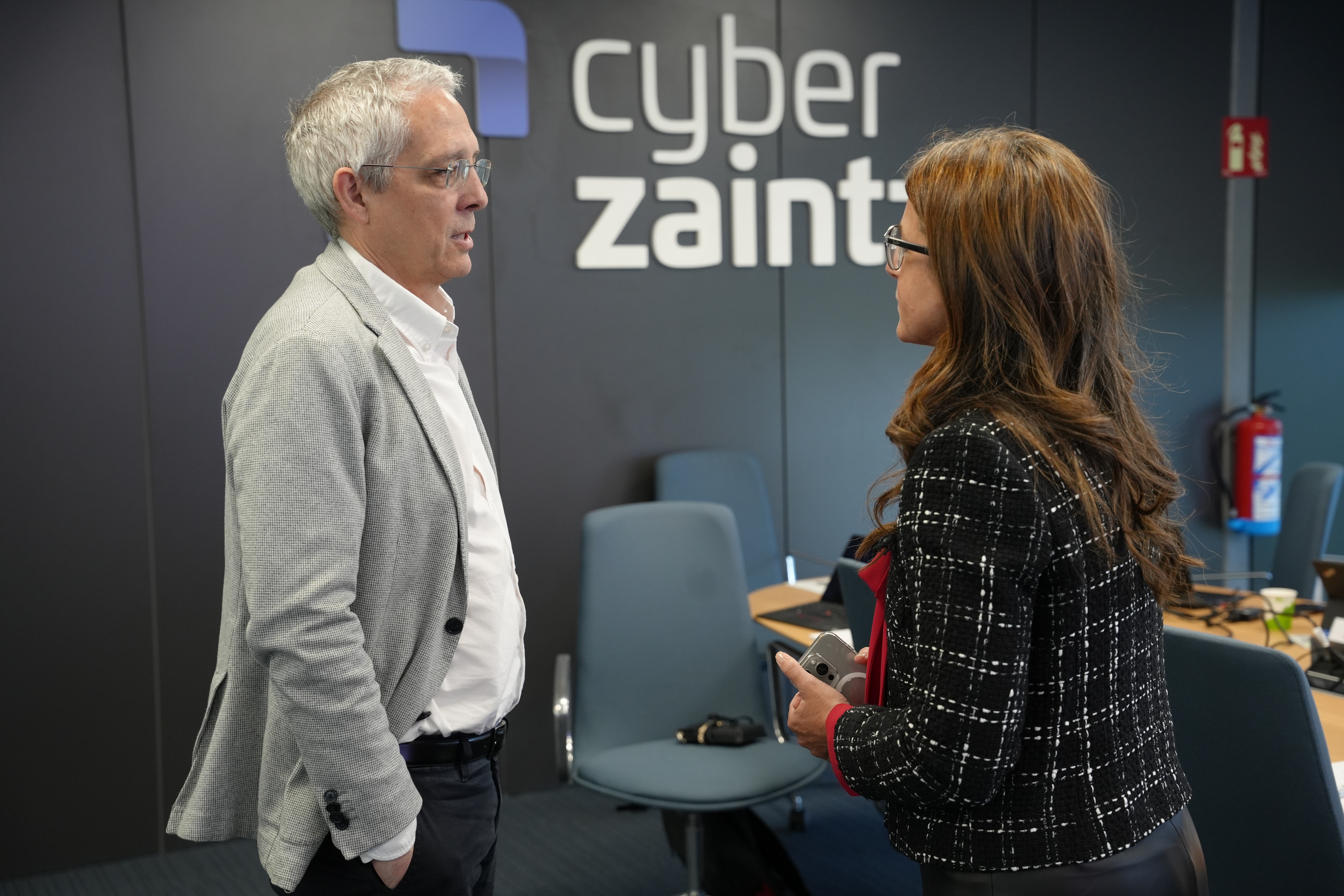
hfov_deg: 42.0
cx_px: 672
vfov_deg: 28.7
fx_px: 1751
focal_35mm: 47
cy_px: 448
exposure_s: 1/160
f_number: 4
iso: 1250
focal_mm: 46.9
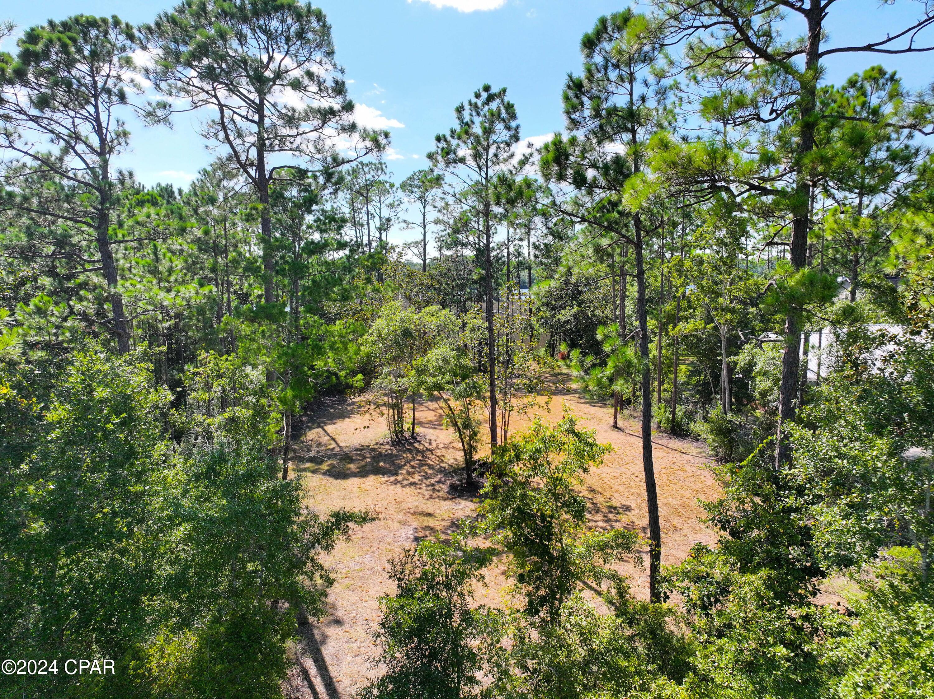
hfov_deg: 71.6
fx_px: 647
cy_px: 350
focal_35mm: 24
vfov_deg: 56.8
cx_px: 467
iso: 400
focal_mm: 12.29
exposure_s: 1/2500
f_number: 2.8
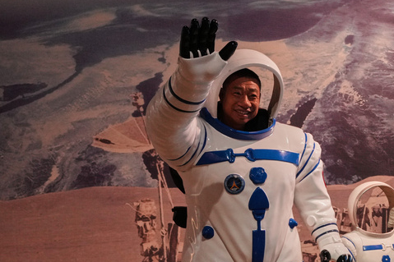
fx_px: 678
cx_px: 395
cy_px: 231
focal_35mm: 62
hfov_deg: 30.1
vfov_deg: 21.5
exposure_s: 1/60
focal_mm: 29
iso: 2500
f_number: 7.1
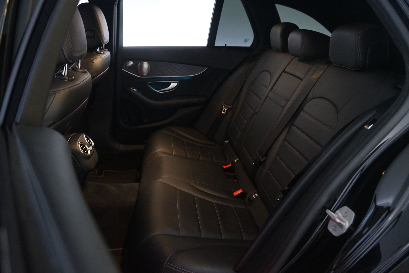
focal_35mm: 28
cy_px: 136
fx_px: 318
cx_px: 204
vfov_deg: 46.4
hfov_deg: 65.5
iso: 4000
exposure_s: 1/13
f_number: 4.5
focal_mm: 28
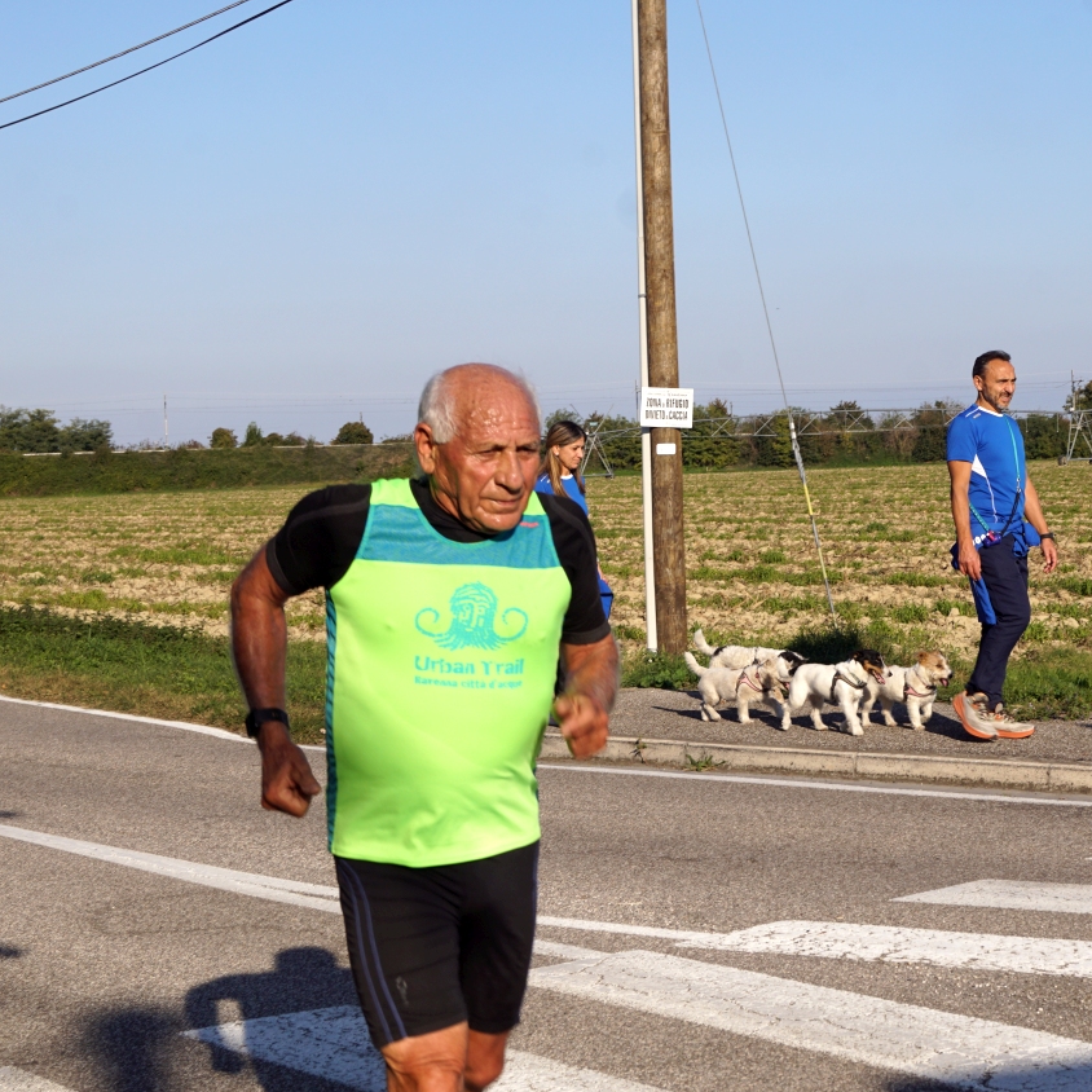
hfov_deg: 25.3
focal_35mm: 68
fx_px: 2414
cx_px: 766
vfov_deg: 25.5
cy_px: 544
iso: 100
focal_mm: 35
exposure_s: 1/200
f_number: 11
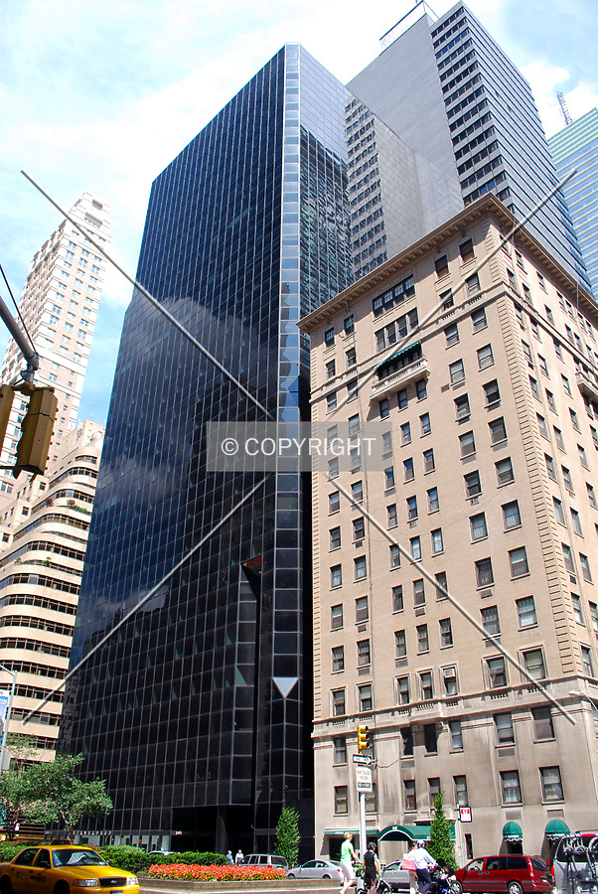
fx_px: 671
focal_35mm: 27
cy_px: 447
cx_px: 299
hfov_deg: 48.0
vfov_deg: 67.3
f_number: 5.6
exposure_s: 1/125
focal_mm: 18
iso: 140
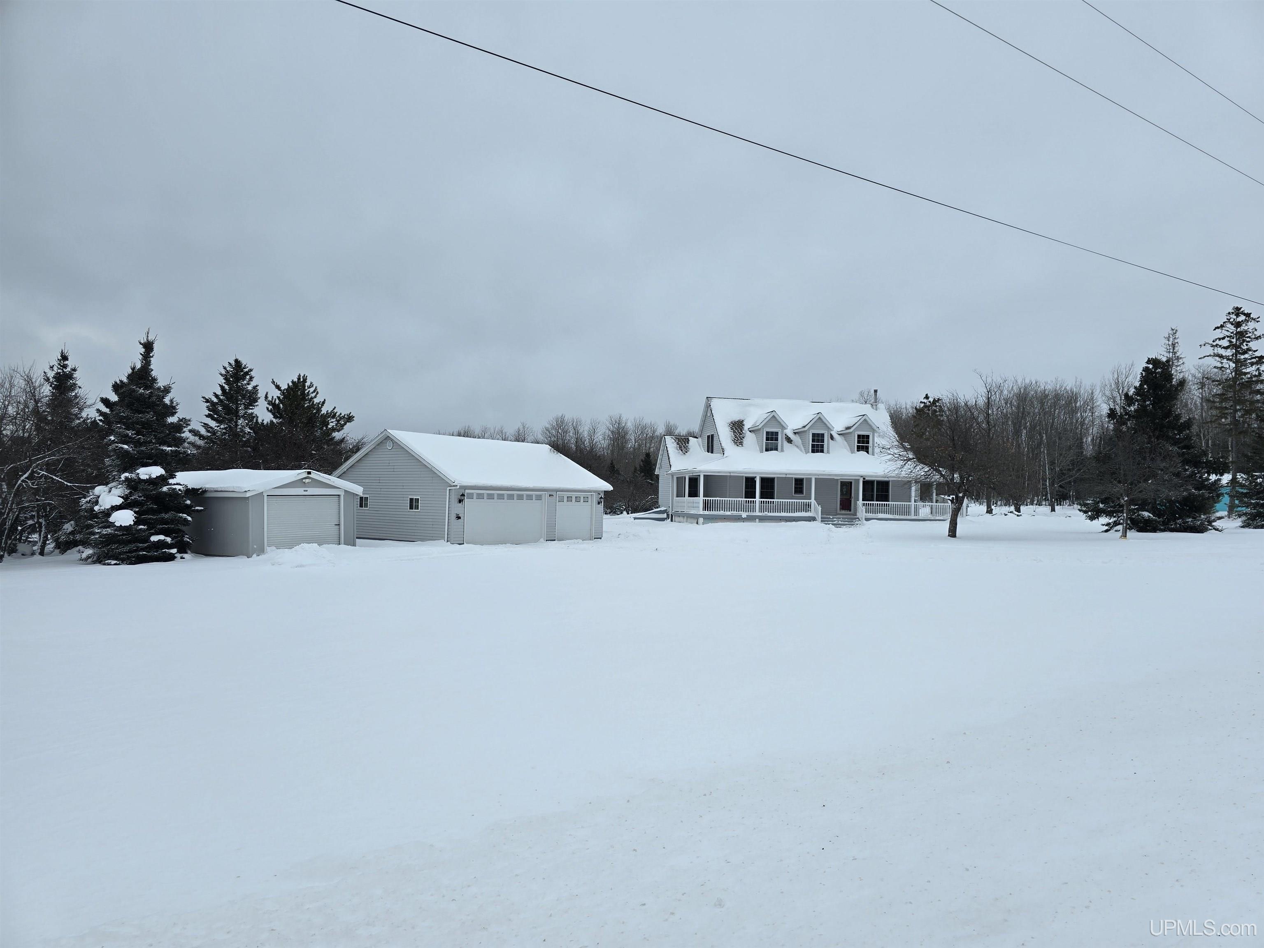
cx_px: 632
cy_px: 474
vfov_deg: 58.9
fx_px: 840
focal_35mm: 23
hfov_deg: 73.9
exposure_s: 1/403
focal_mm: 6.3
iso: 12
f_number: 1.7
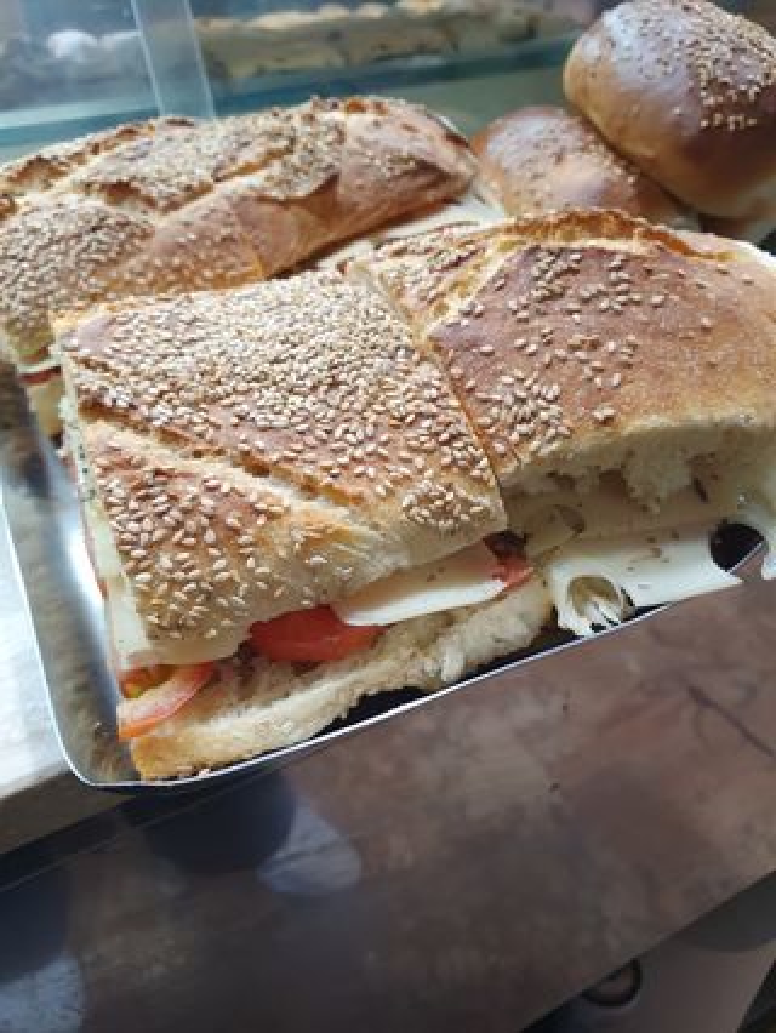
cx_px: 388
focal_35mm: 26
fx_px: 776
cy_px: 516
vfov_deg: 67.3
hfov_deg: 53.1
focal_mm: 4.32
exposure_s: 1/50
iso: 200
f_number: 2.4
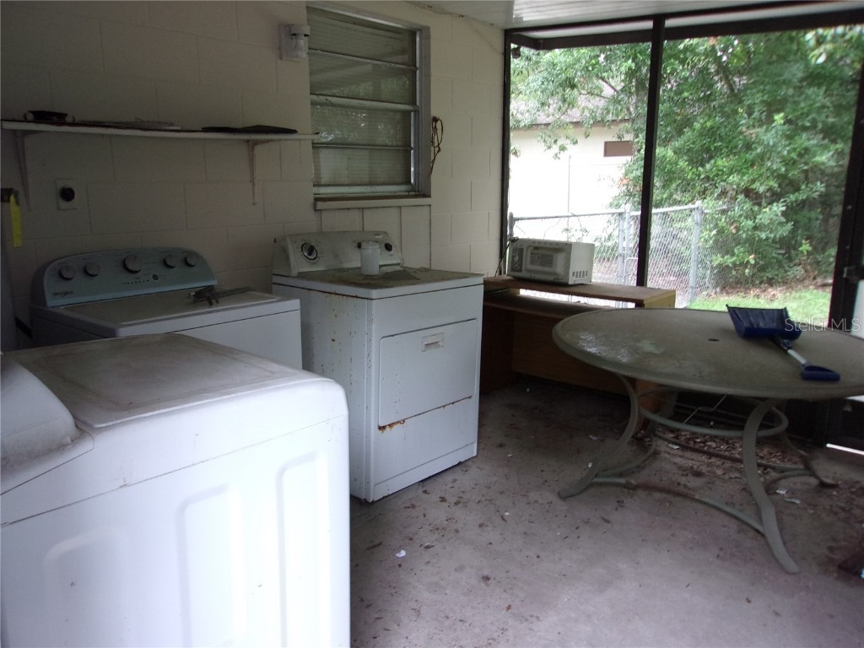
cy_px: 324
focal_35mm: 27
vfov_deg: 51.4
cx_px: 432
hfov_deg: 65.3
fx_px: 674
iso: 132
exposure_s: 1/34
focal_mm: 4.9
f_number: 3
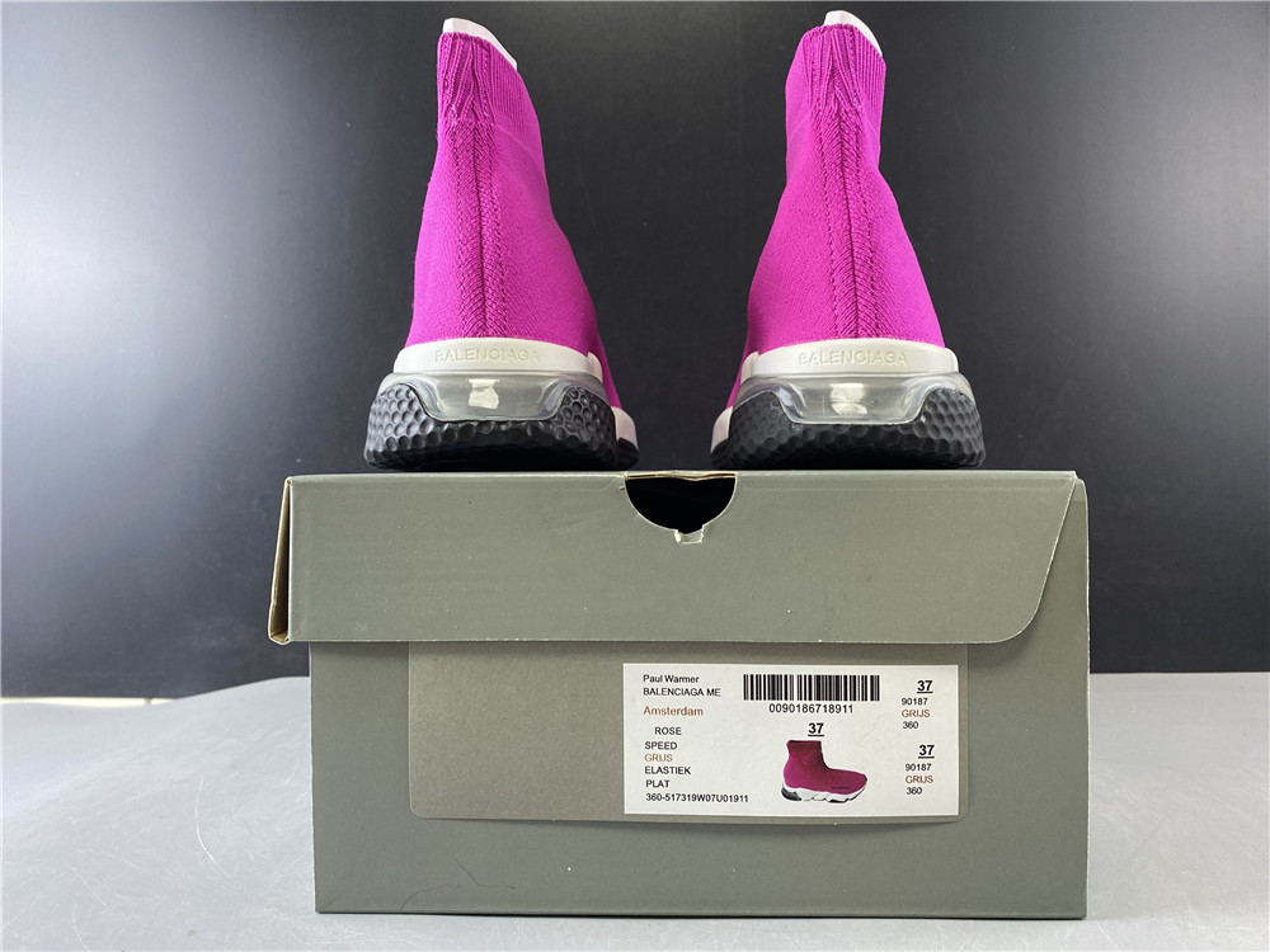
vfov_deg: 53.1
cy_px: 476
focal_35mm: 26
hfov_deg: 67.3
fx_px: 954
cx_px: 635
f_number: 1.8
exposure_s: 1/50
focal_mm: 4.25
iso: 100
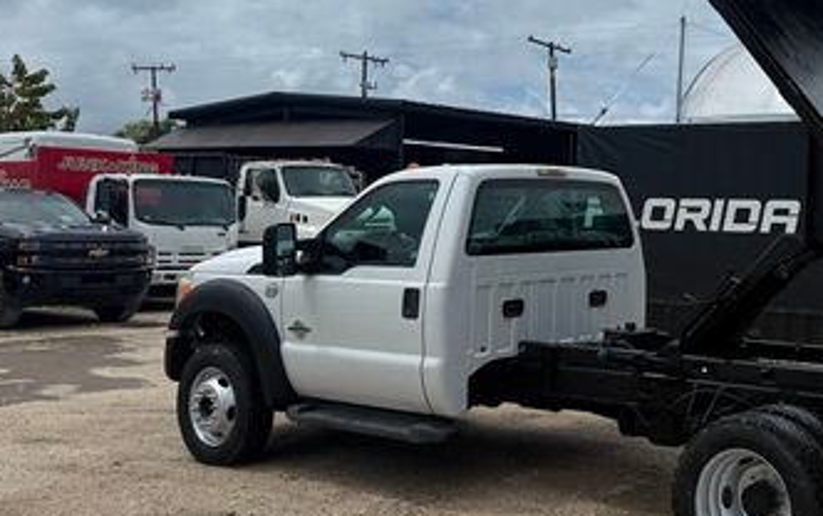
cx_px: 736
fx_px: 1100
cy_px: 174
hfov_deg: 38.3
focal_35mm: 49
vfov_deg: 26.2
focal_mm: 6.76
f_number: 1.78
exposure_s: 1/10309
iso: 80
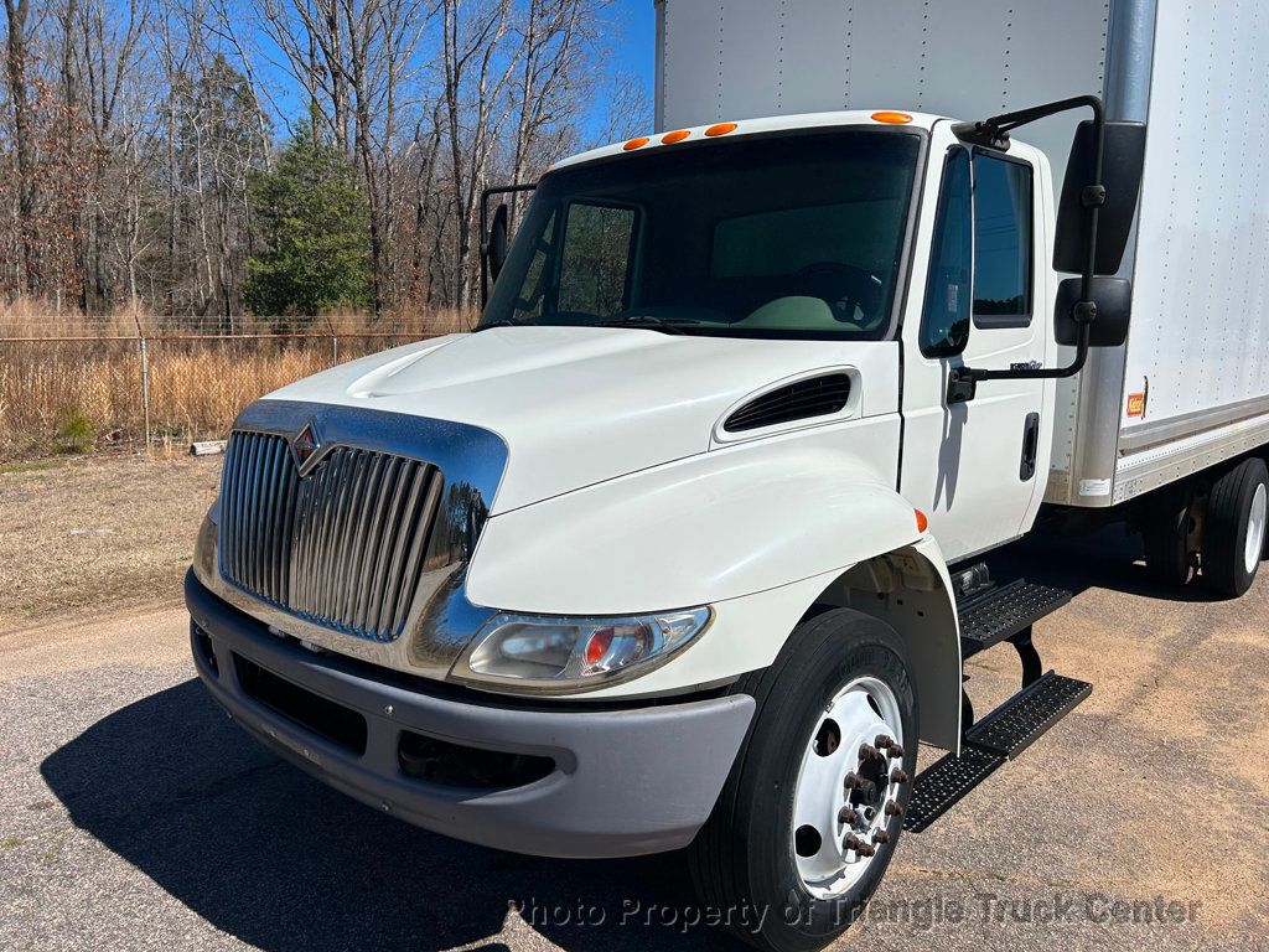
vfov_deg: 53.1
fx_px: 953
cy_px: 476
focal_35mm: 26
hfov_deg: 67.3
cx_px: 634
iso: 50
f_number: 1.5
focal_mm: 5.7
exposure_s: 1/10309
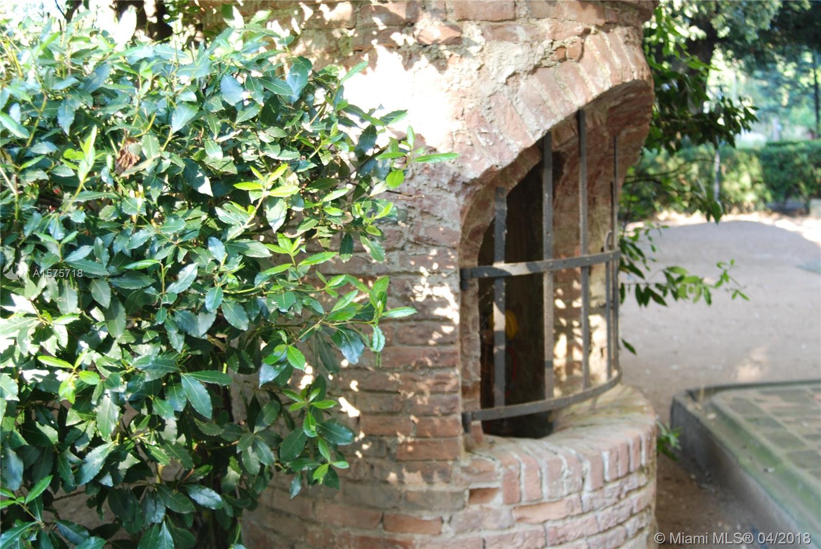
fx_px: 959
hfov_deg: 46.4
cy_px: 274
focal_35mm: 42
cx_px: 410
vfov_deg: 32.0
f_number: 3.5
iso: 220
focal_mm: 28
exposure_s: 1/30
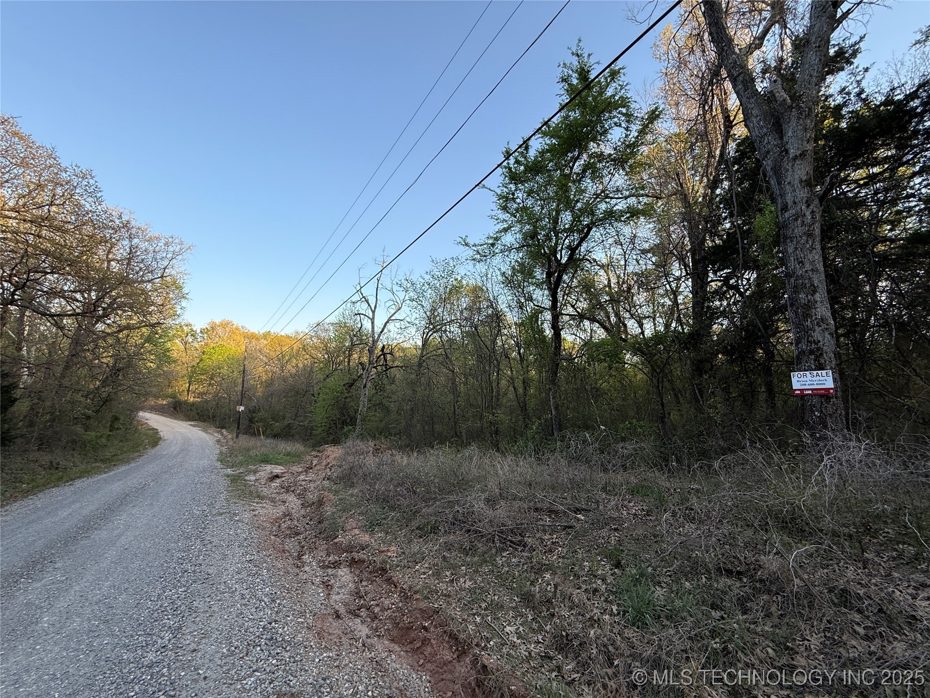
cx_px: 465
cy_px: 349
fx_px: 376
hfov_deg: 102.1
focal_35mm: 14
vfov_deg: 85.7
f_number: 2.2
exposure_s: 1/400
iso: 50
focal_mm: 2.22
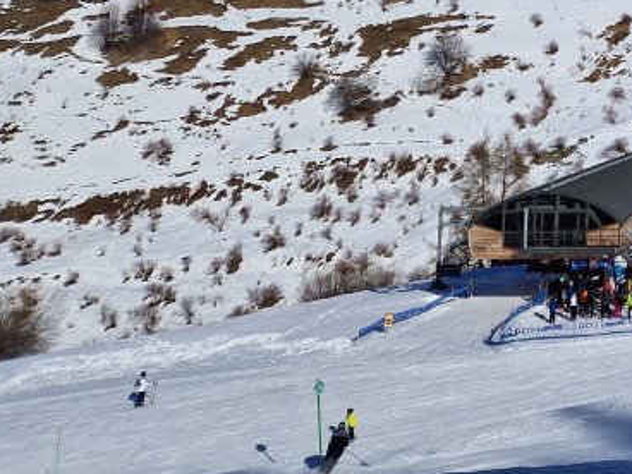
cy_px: -182
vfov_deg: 20.5
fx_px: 1168
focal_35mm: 64
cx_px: 835
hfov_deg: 25.7
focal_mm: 5.4
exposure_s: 1/6624
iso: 50
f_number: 1.8
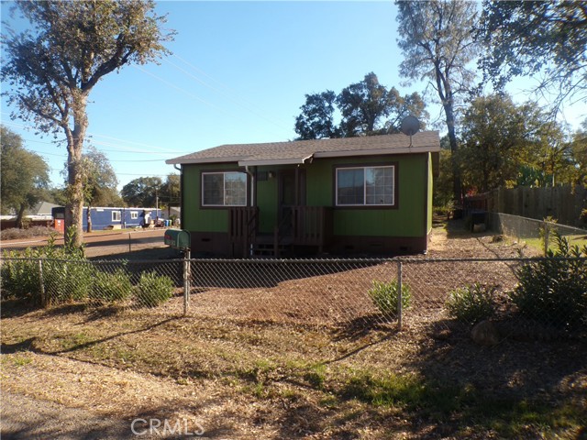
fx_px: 407
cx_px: 294
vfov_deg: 56.8
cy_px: 220
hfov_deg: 71.6
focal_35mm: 24
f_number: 4.4
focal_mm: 4.3
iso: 100
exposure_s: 1/280
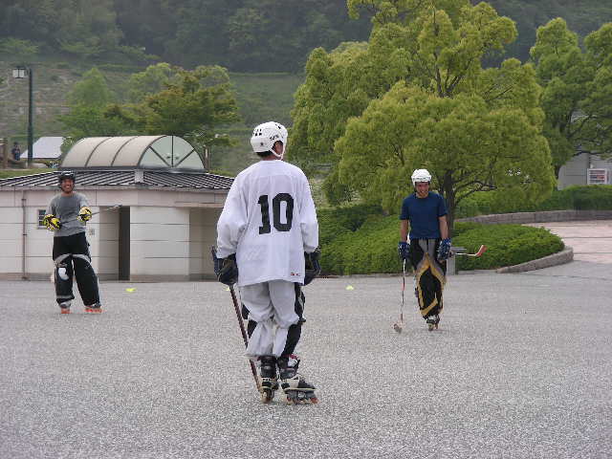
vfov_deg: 10.0
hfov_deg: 13.3
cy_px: 230
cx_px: 306
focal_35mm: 148
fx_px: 2617
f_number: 3.5
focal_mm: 24.7
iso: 50
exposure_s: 1/162
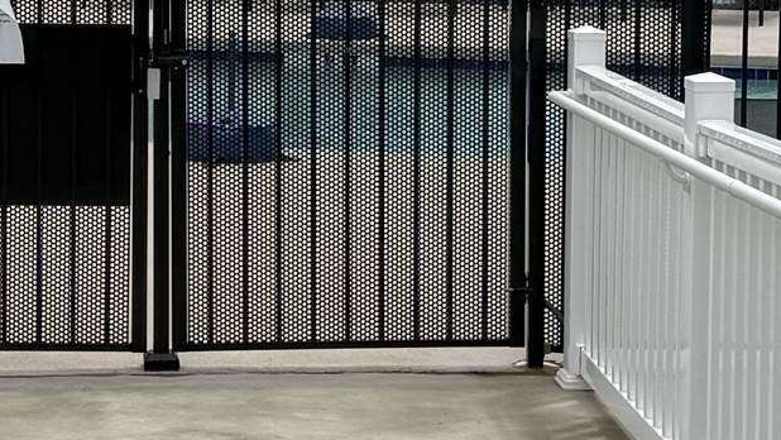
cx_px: 99
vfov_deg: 9.3
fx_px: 2693
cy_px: 28
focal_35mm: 130
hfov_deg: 16.3
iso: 80
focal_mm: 6.76
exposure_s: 1/7353
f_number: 1.78
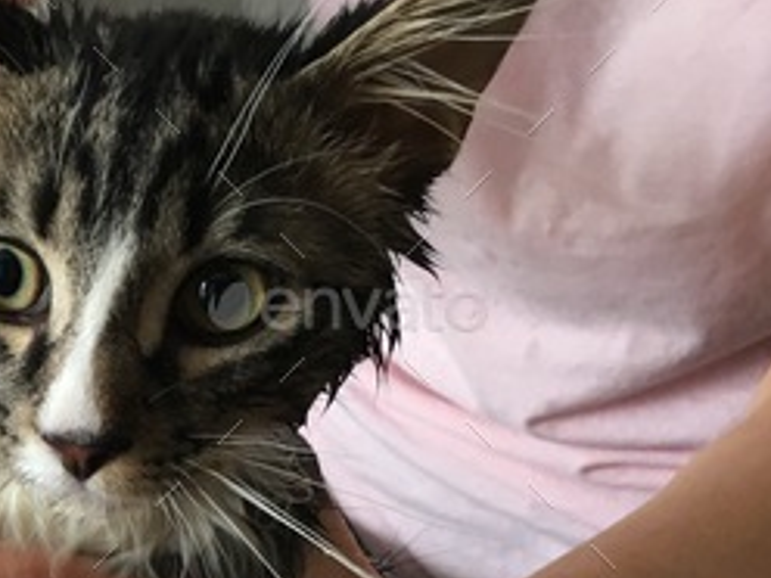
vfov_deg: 20.8
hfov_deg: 25.6
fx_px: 1537
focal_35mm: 69
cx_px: -127
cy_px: 530
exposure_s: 1/30
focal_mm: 4.15
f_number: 2.2
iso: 80
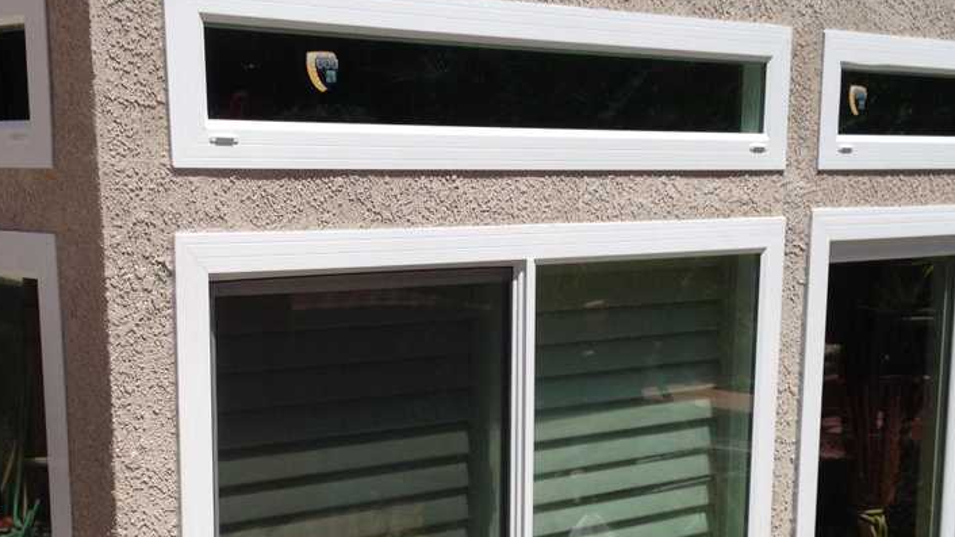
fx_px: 1823
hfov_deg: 29.4
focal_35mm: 72
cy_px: 532
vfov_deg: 16.4
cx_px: 493
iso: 50
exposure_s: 1/2208
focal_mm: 4.28
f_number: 2.4
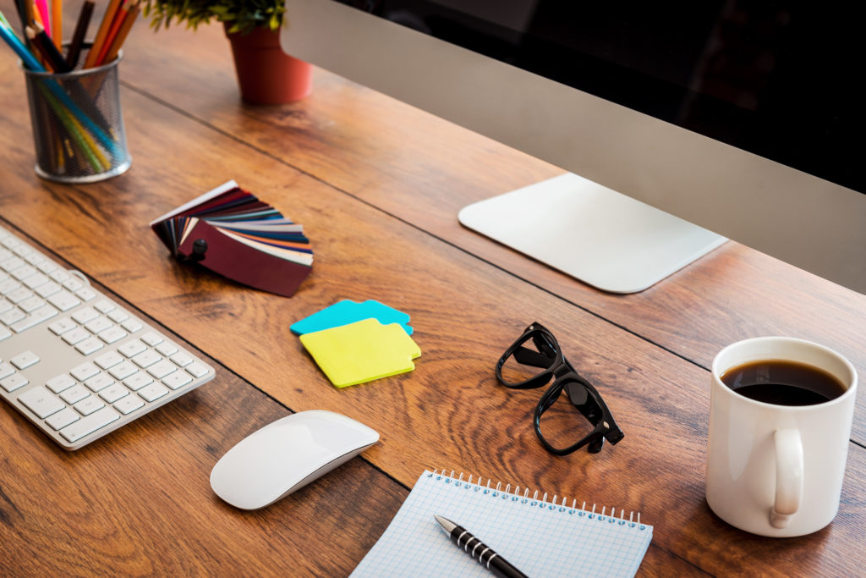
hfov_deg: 32.4
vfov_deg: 21.9
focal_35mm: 62
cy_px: 289
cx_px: 433
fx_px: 1492
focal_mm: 62
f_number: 7.1
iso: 160
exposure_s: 1/10
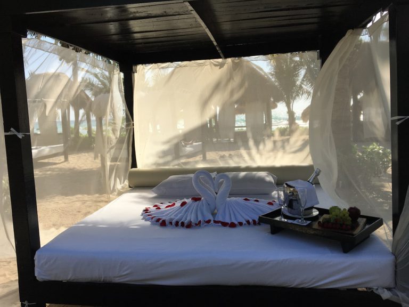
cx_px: 204
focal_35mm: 29
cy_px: 154
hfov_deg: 61.7
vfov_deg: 48.2
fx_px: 343
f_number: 2.2
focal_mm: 4.15
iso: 25
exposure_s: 1/1479
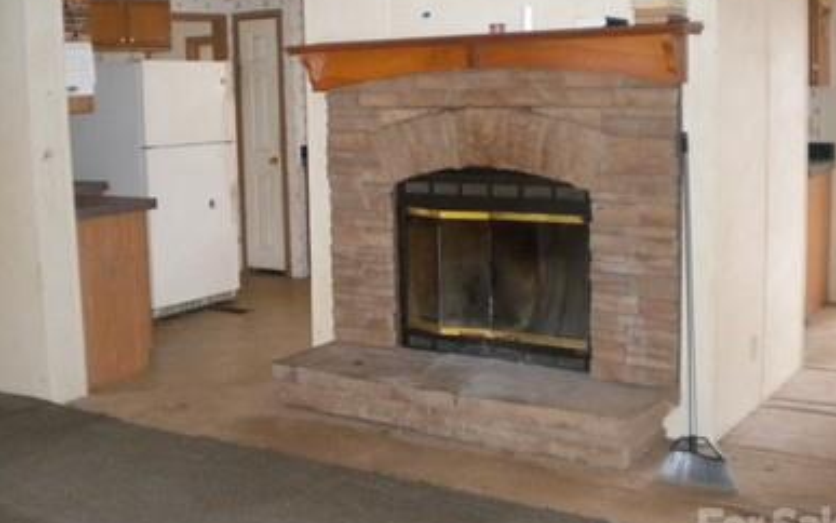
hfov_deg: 43.3
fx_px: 1048
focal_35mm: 46
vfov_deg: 28.0
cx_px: 341
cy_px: 218
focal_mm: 6.3
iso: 603
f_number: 3.1
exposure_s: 1/30
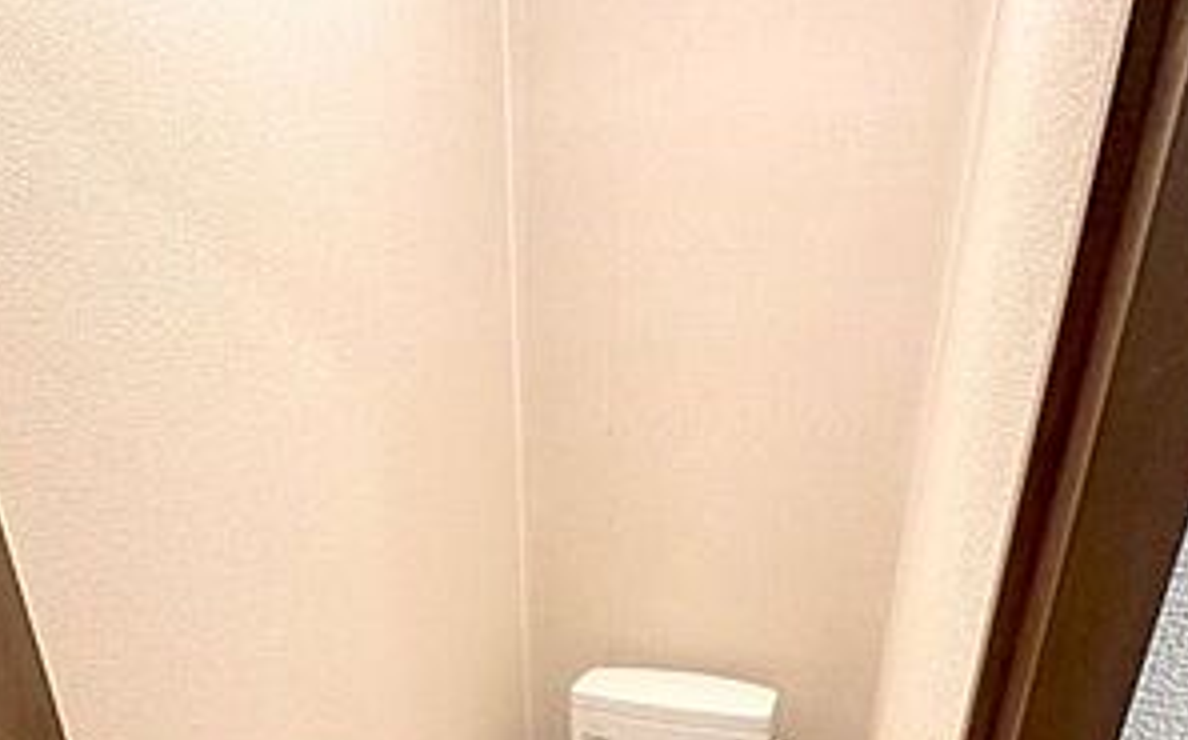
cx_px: 624
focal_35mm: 24
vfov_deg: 44.2
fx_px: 776
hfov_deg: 74.8
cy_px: 724
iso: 200
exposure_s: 1/50
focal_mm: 2.22
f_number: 2.2
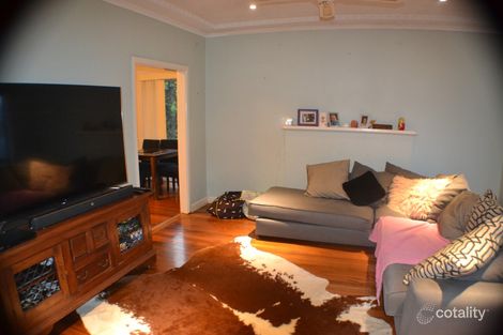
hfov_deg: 61.9
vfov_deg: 43.6
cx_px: 252
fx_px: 419
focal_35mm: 30
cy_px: 168
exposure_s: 1/60
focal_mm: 20
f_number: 3.8
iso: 2200
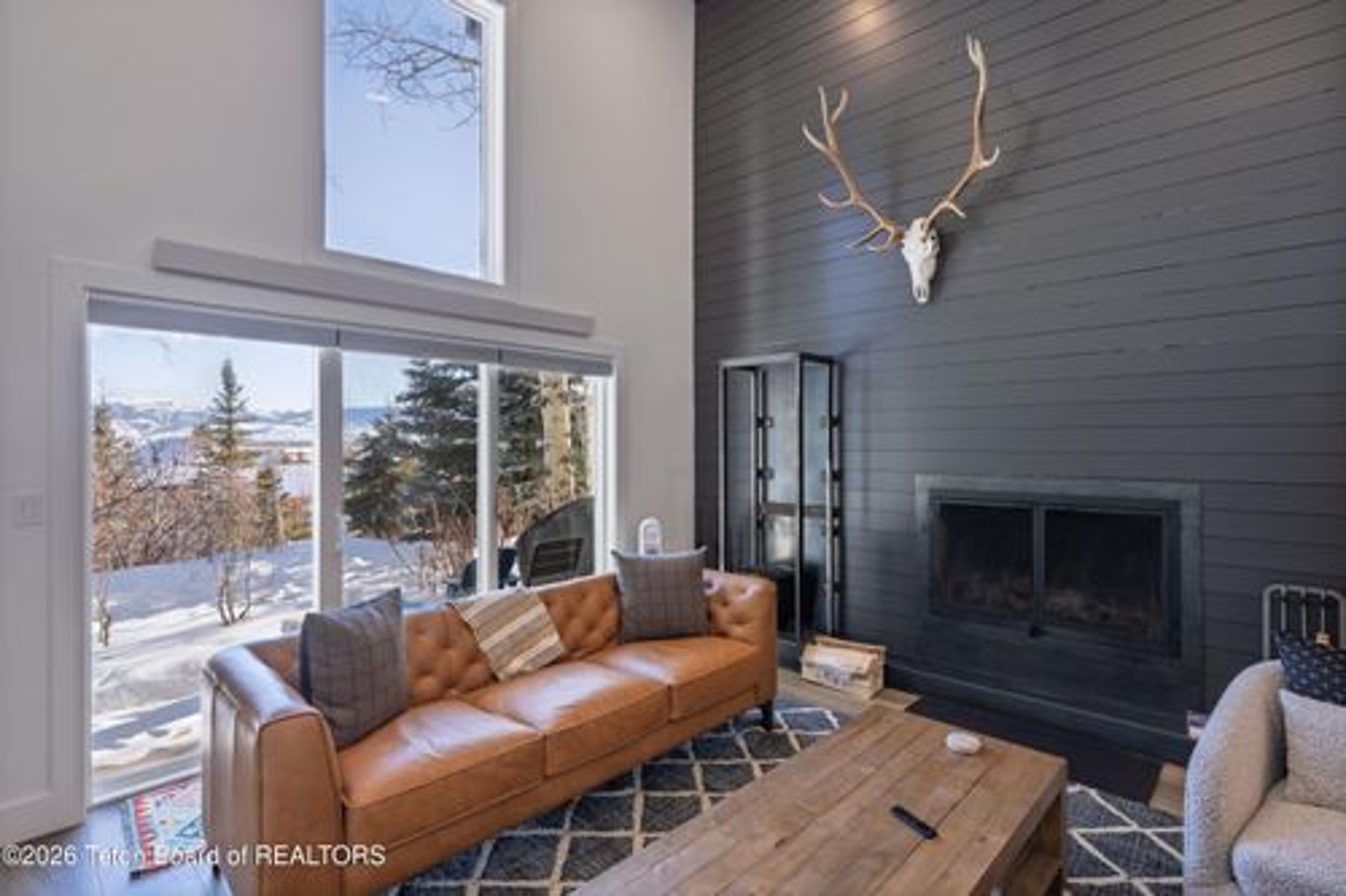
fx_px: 635
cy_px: 448
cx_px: 673
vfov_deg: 70.4
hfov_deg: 93.3
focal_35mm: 17
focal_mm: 17
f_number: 8
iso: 200
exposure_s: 1/200
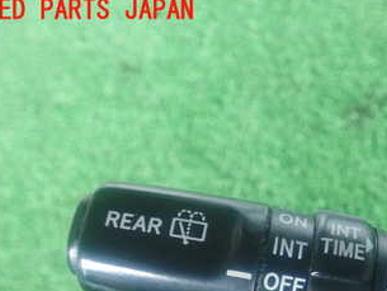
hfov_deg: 31.3
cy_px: 281
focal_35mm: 59
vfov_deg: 23.9
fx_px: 660
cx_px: 344
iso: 800
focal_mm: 5.5
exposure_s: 1/60
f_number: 2.3
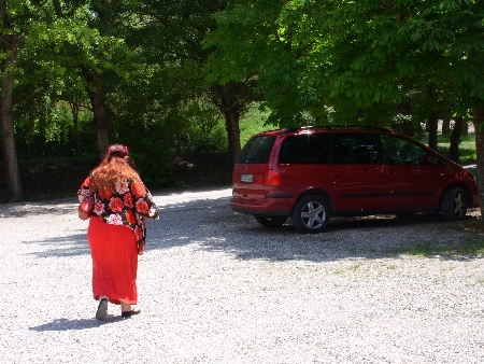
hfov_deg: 30.7
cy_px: 182
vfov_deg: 23.3
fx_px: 881
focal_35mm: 63
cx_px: 242
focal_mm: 12.95
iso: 50
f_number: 8.2
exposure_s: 1/100
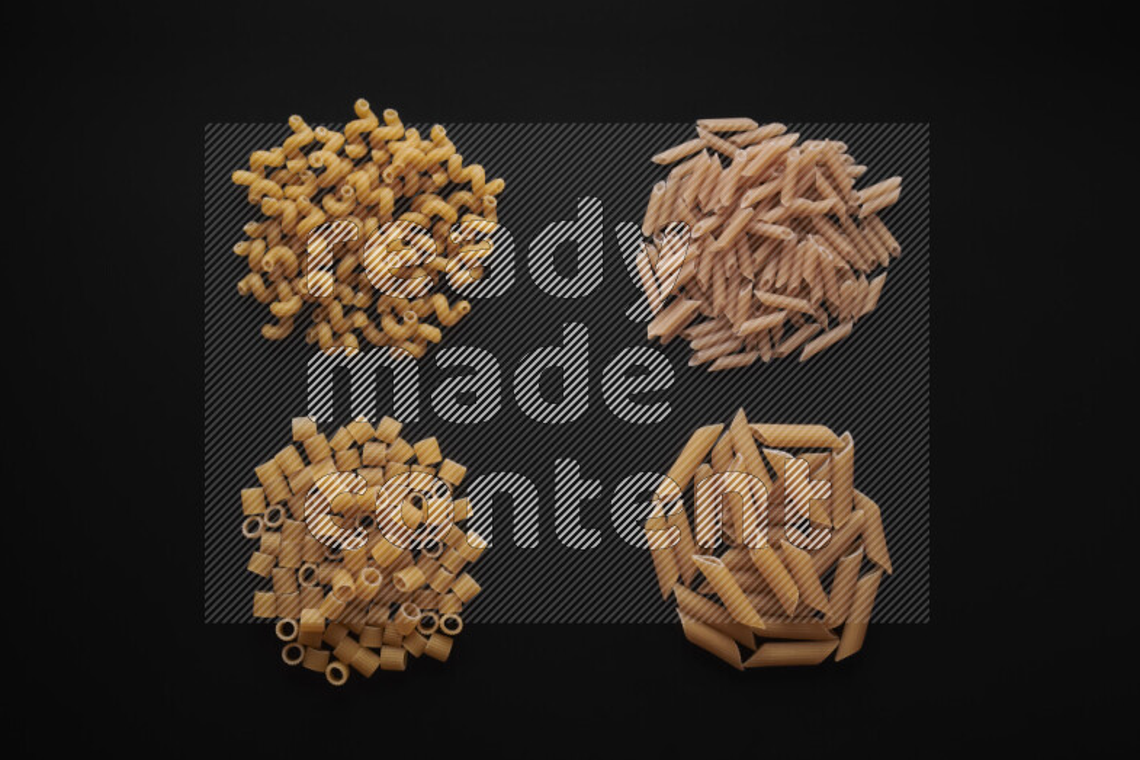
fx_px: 1615
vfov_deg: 26.5
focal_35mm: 51
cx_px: 566
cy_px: 373
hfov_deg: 38.9
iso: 100
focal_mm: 50
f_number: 8
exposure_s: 1/100
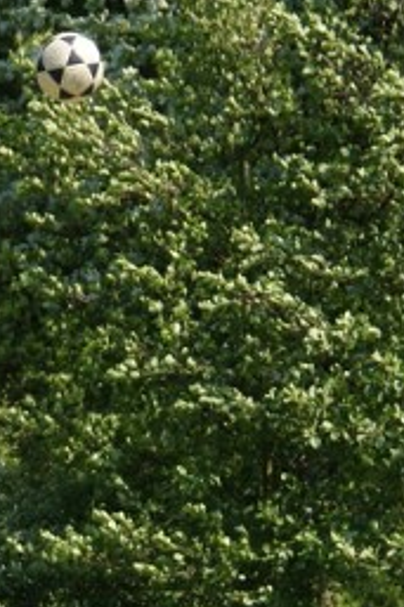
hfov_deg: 4.6
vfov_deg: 6.9
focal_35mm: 297
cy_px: 654
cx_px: -14
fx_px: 5009
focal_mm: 85
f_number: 6.3
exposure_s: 1/400
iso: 200
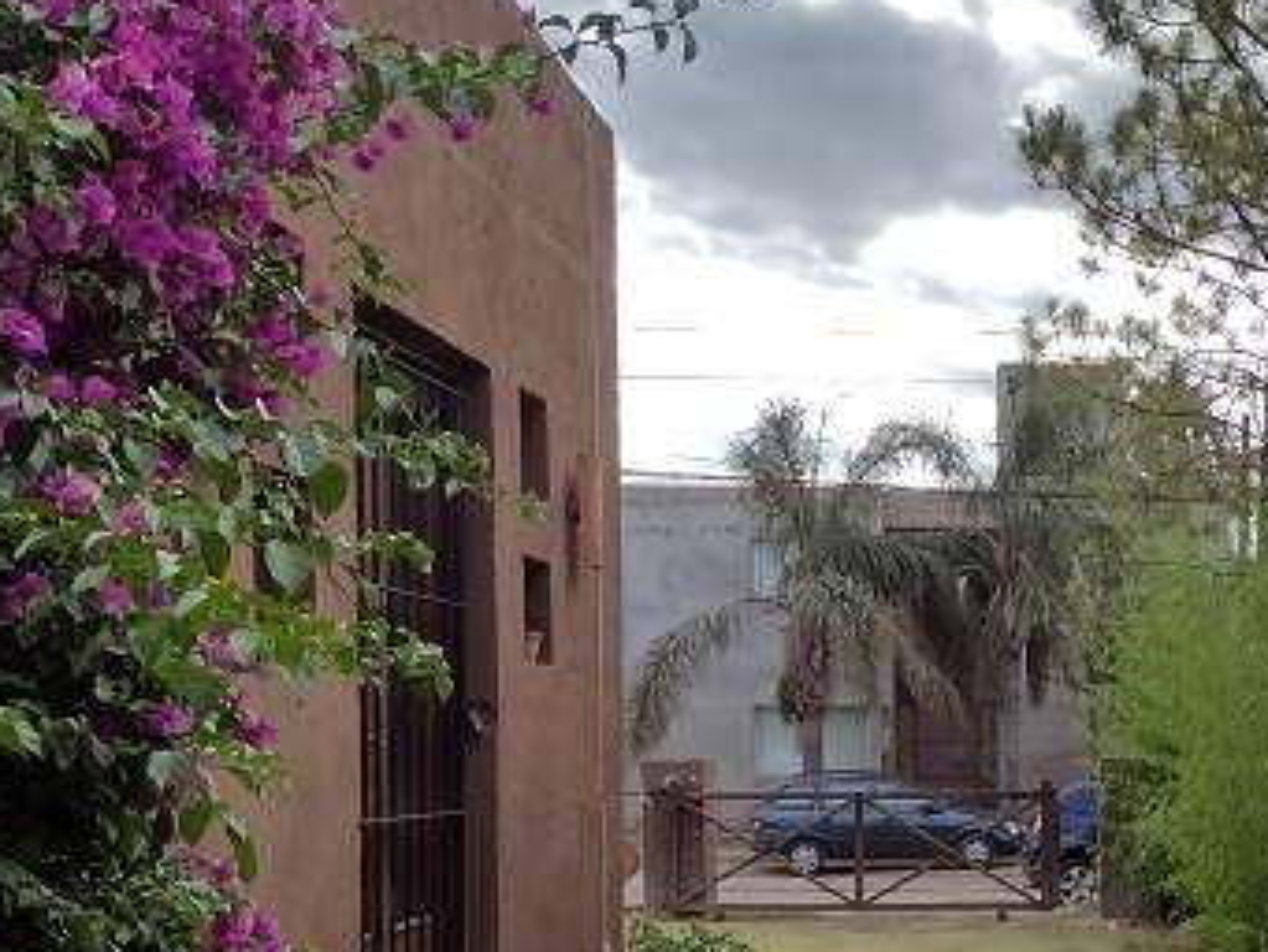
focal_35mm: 57
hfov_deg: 32.5
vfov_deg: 25.1
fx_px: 2089
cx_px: 1082
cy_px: 807
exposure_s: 1/825
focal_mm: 4.71
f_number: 1.7
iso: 100
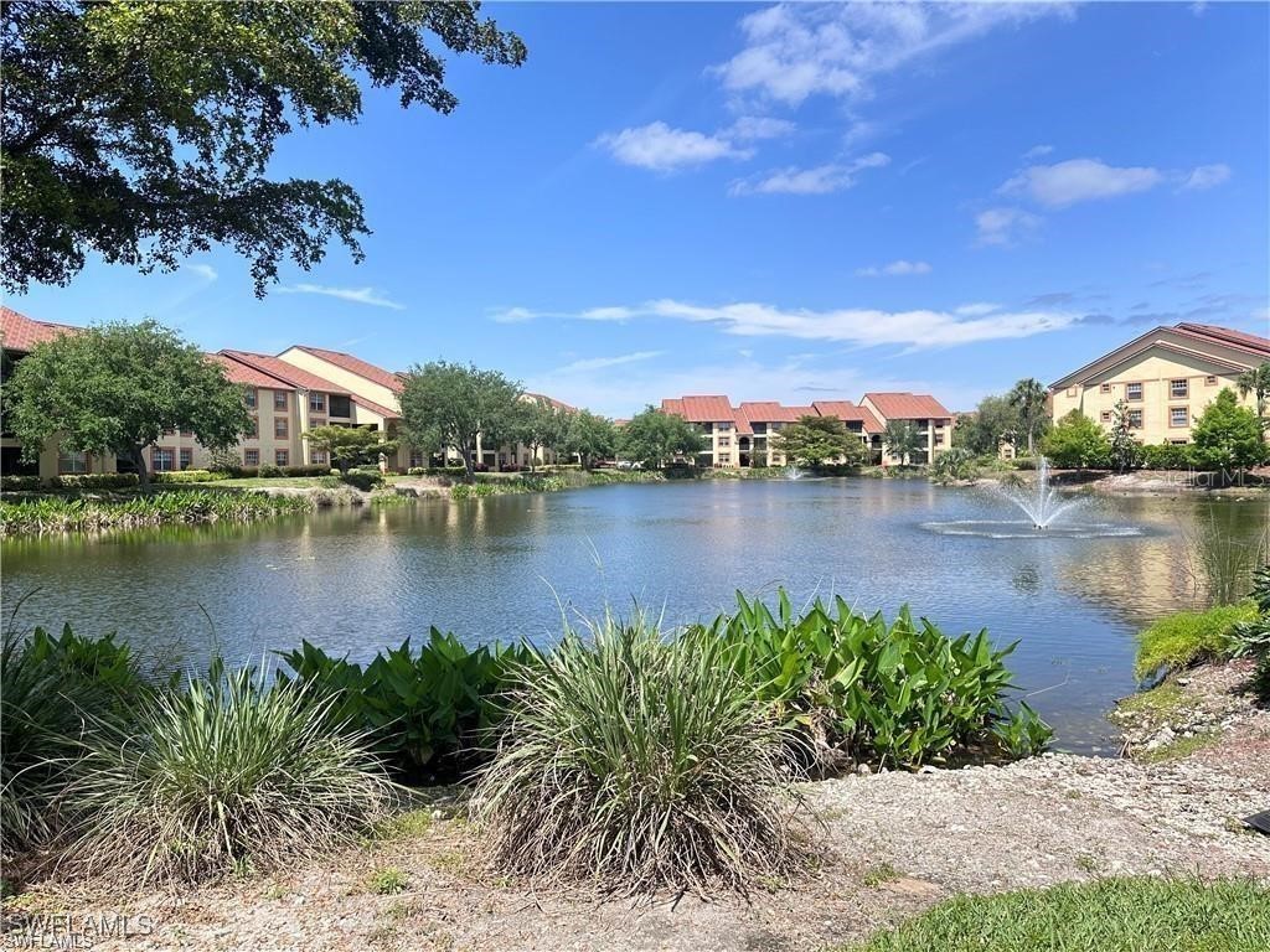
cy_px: 476
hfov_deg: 71.6
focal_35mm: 24
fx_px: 881
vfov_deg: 56.8
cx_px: 635
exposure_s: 1/2967
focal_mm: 6.86
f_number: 1.78
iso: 80
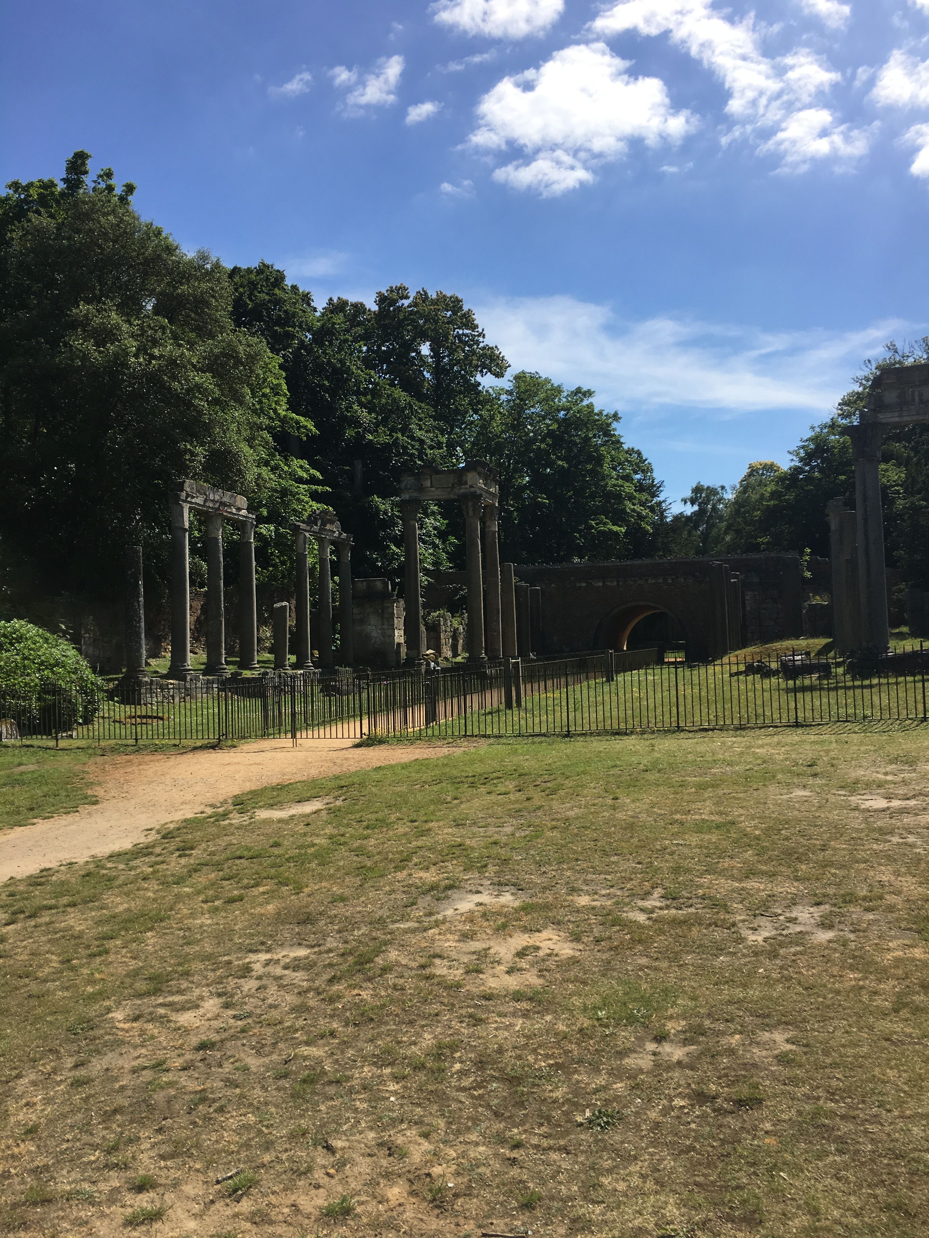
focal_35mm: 29
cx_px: 464
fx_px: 1038
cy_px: 619
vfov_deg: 61.7
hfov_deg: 48.2
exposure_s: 1/2198
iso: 25
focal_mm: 4.15
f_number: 2.2
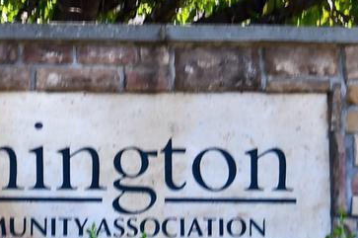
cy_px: 181
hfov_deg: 14.3
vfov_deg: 9.5
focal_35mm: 143
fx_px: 1420
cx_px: 81
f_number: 5.6
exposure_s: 1/250
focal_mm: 24
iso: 220
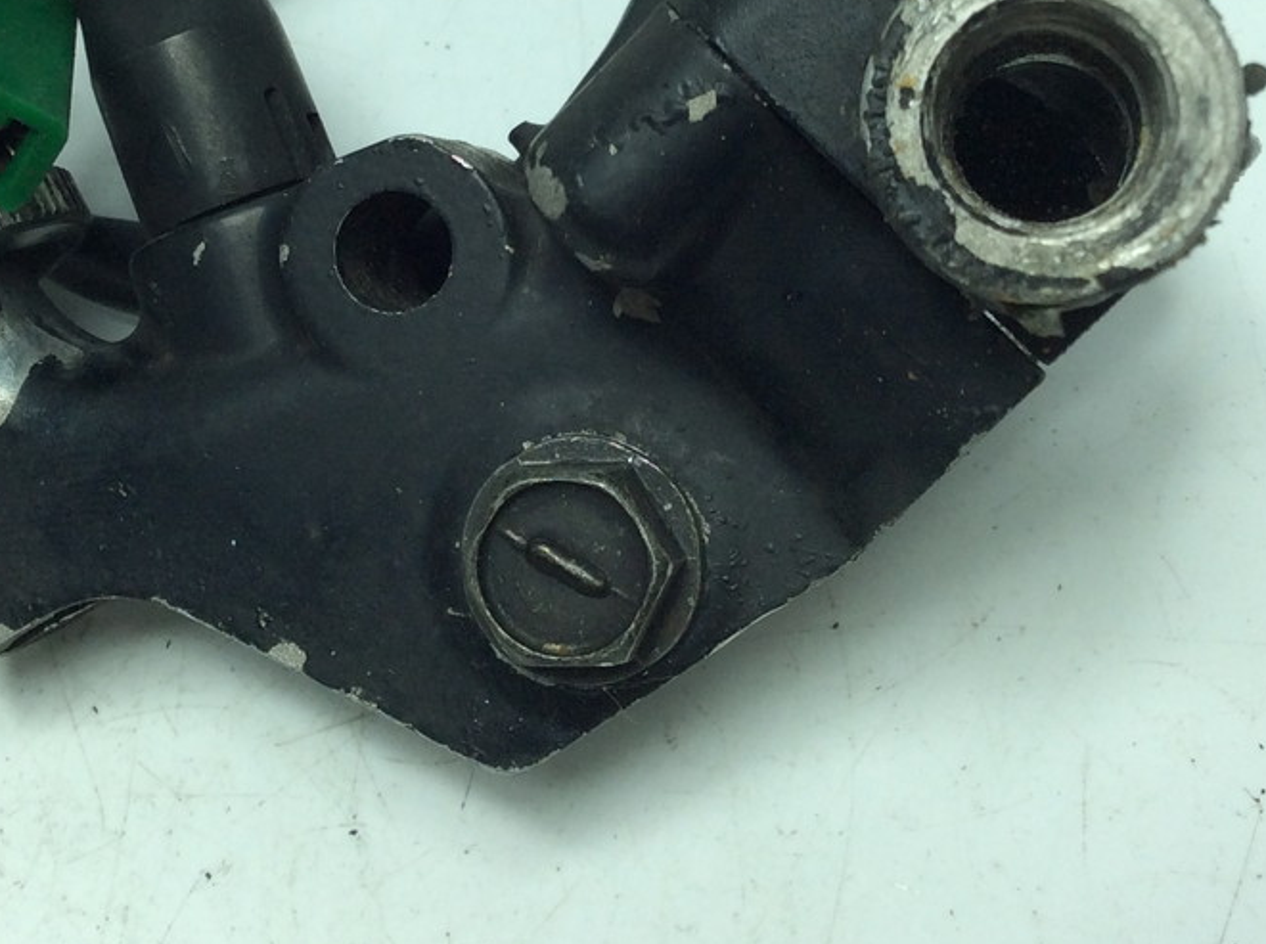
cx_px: 527
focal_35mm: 62
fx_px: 2263
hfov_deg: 31.2
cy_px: 151
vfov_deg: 23.1
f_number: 2.4
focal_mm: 3.3
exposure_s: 1/386
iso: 32
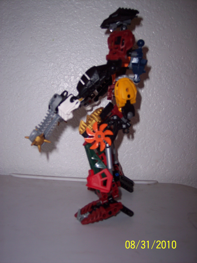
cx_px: 98
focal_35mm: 39
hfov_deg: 36.8
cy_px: 132
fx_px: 296
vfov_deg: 47.9
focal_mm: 8
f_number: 2.8
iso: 100
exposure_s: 1/60
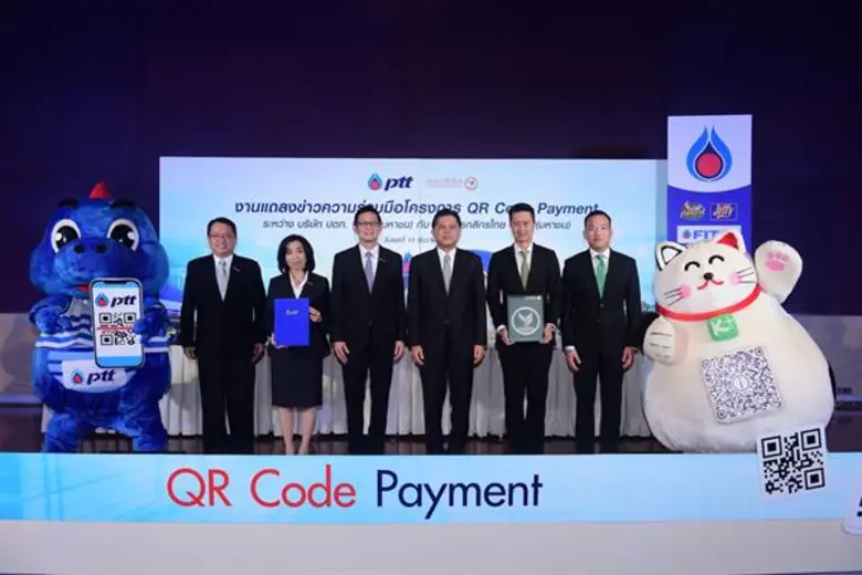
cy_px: 288
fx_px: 766
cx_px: 431
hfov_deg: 58.7
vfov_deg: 41.1
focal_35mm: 32
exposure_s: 1/100
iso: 500
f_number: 5
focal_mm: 32
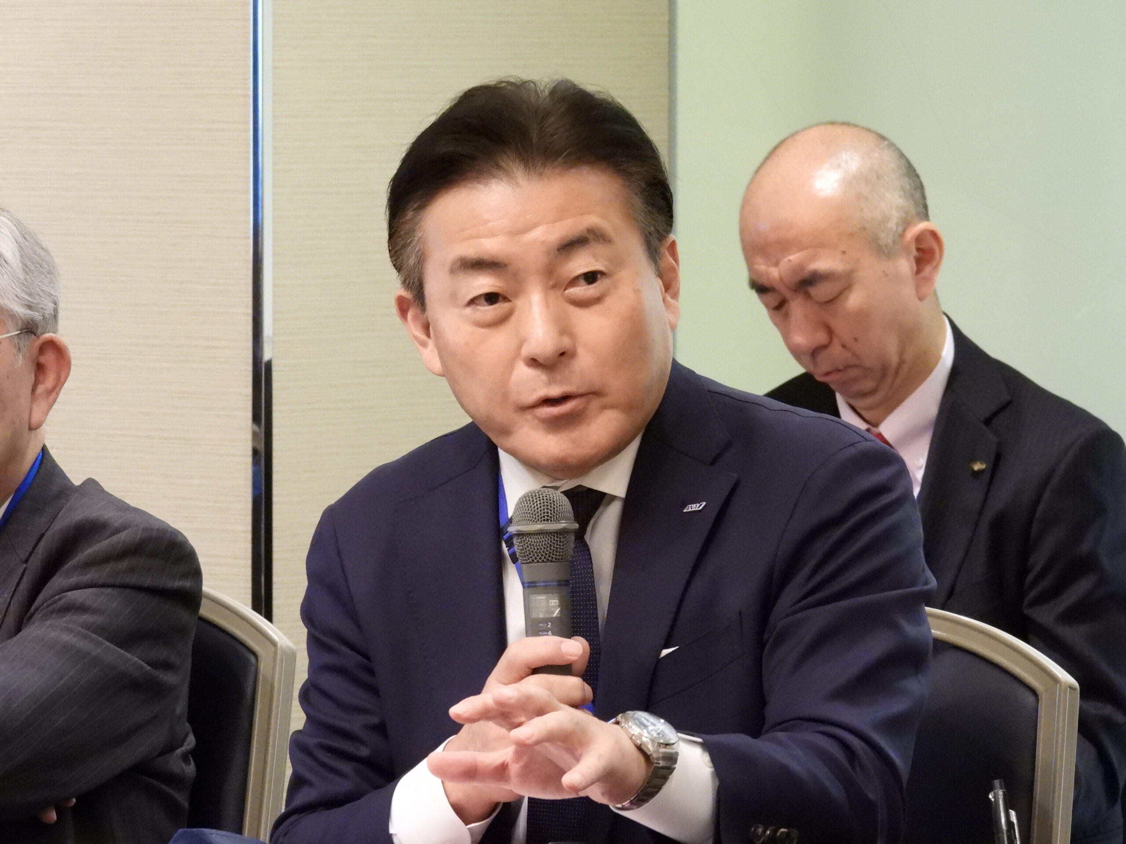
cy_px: 422
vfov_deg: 5.7
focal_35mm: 260
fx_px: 8457
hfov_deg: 7.6
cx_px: 563
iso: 1600
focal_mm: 46.4
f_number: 4.5
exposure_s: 1/60
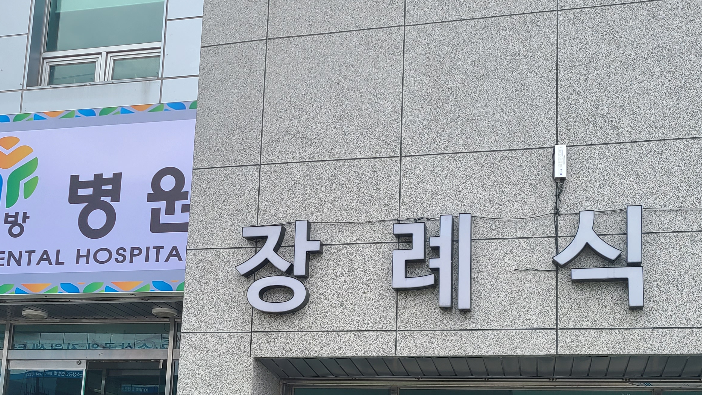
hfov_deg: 42.1
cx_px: 335
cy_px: 318
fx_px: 912
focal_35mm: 49
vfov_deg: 24.0
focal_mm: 5.4
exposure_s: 1/528
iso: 40
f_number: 1.8
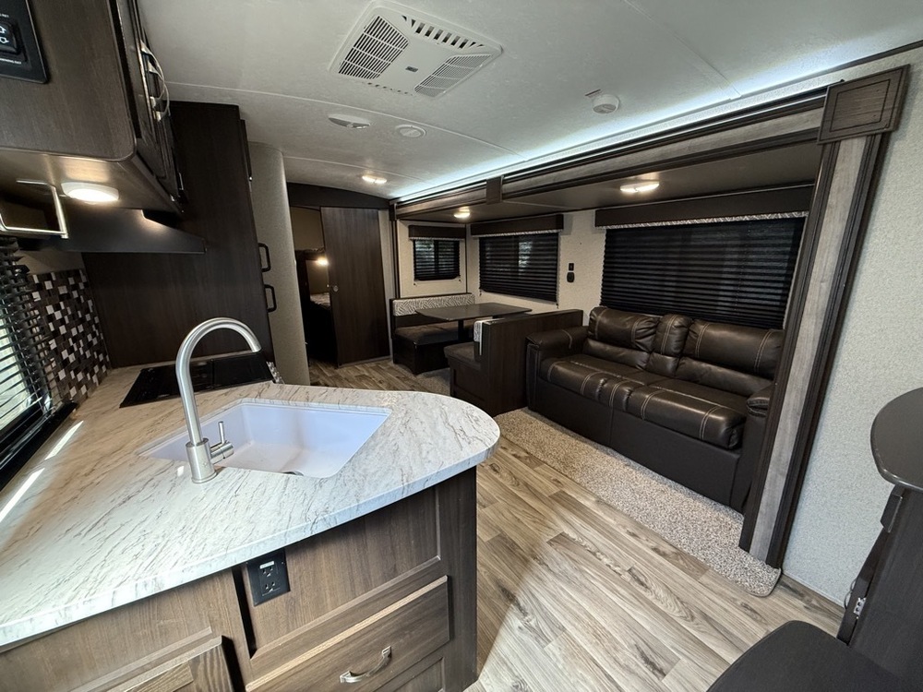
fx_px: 373
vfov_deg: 85.7
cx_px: 462
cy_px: 346
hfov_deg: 102.1
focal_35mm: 14
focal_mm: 2.22
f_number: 2.2
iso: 320
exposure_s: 1/60
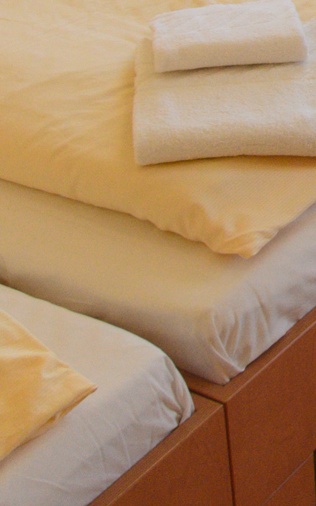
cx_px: 621
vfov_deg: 20.6
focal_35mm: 94
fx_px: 1295
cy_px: -101
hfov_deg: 12.4
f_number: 8
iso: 400
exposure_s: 1/15
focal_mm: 10
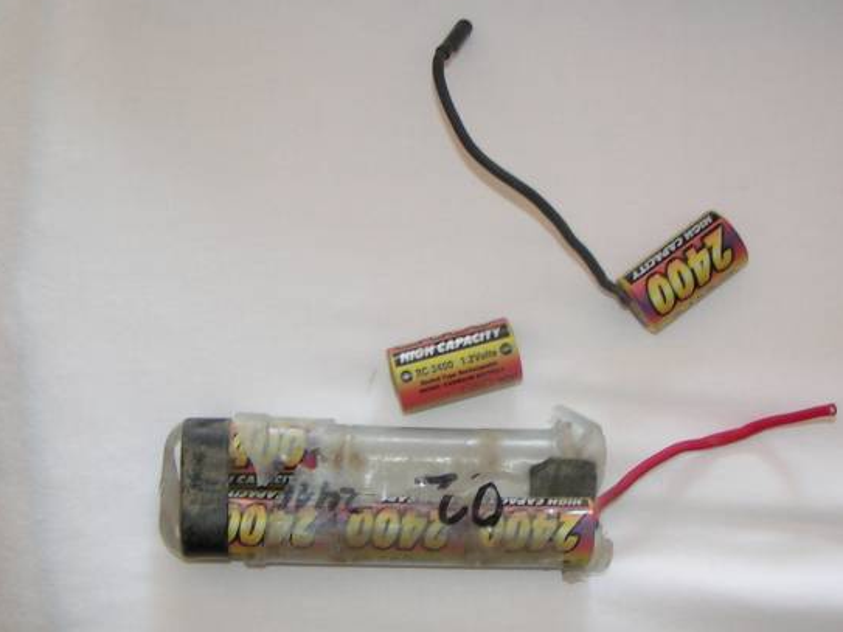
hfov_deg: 34.0
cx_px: 564
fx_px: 1363
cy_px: 366
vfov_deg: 26.1
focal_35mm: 56
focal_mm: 5.8
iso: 50
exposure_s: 1/80
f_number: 2.8
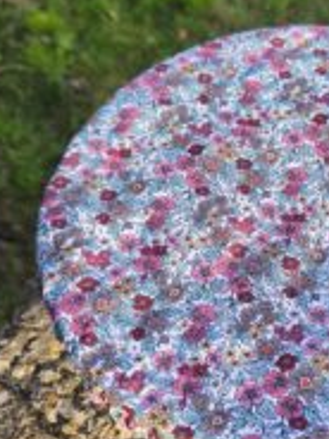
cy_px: 220
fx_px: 634
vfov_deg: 38.2
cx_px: 322
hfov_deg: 27.6
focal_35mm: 50
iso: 50
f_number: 1.65
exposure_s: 1/210
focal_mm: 6.18
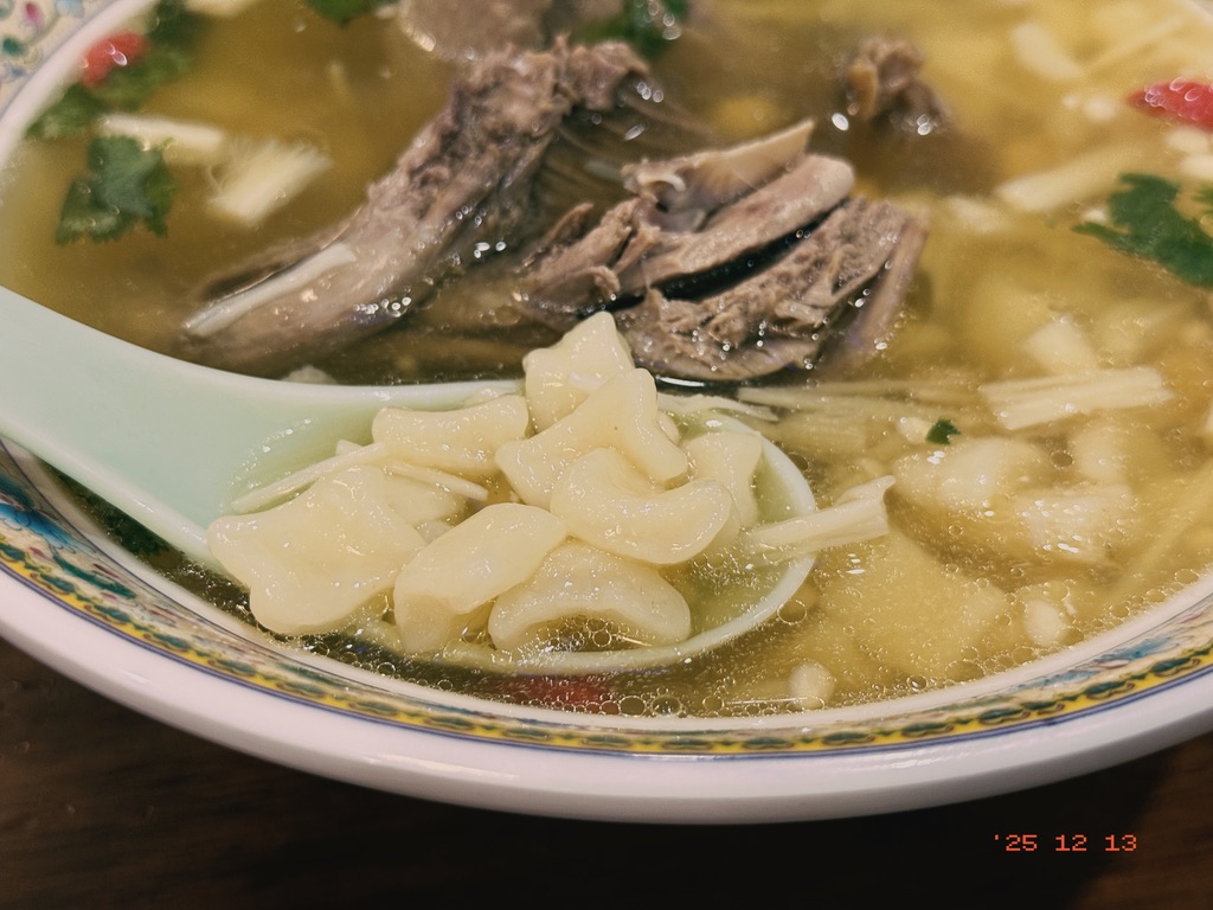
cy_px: 455
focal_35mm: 48
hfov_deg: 39.7
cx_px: 606
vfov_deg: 30.3
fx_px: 1682
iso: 80
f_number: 1.78
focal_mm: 6.76
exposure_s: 1/50
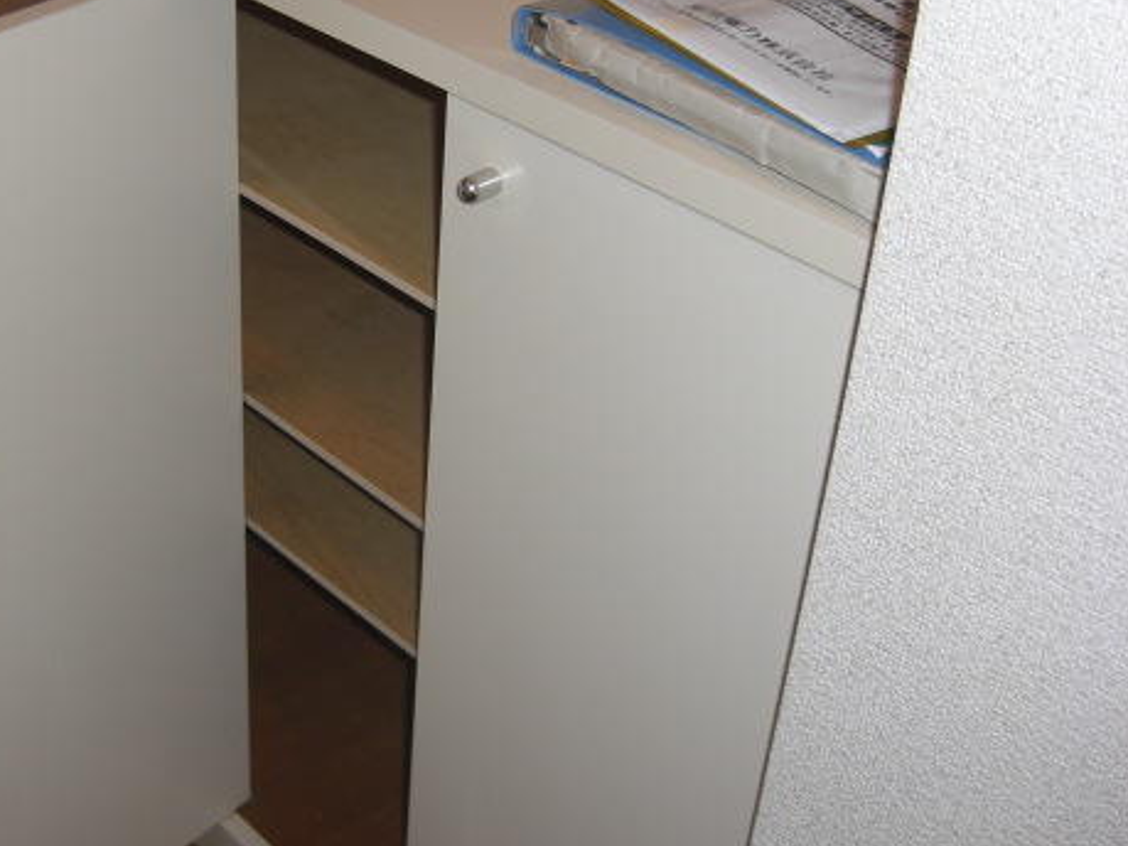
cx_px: 361
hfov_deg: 35.8
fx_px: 1727
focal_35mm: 53
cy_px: 315
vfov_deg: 27.4
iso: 100
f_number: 2.8
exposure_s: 1/60
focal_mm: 7.9
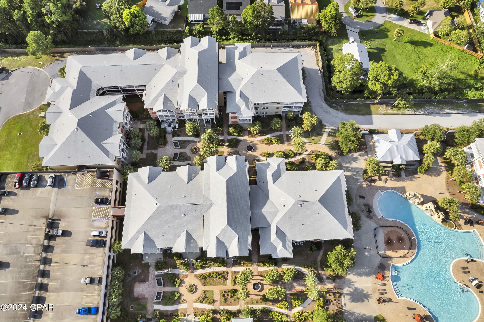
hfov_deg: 78.6
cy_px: 161
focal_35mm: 22
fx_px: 296
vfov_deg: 57.2
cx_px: 242
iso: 100
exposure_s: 1/640
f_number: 2.8
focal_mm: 8.38
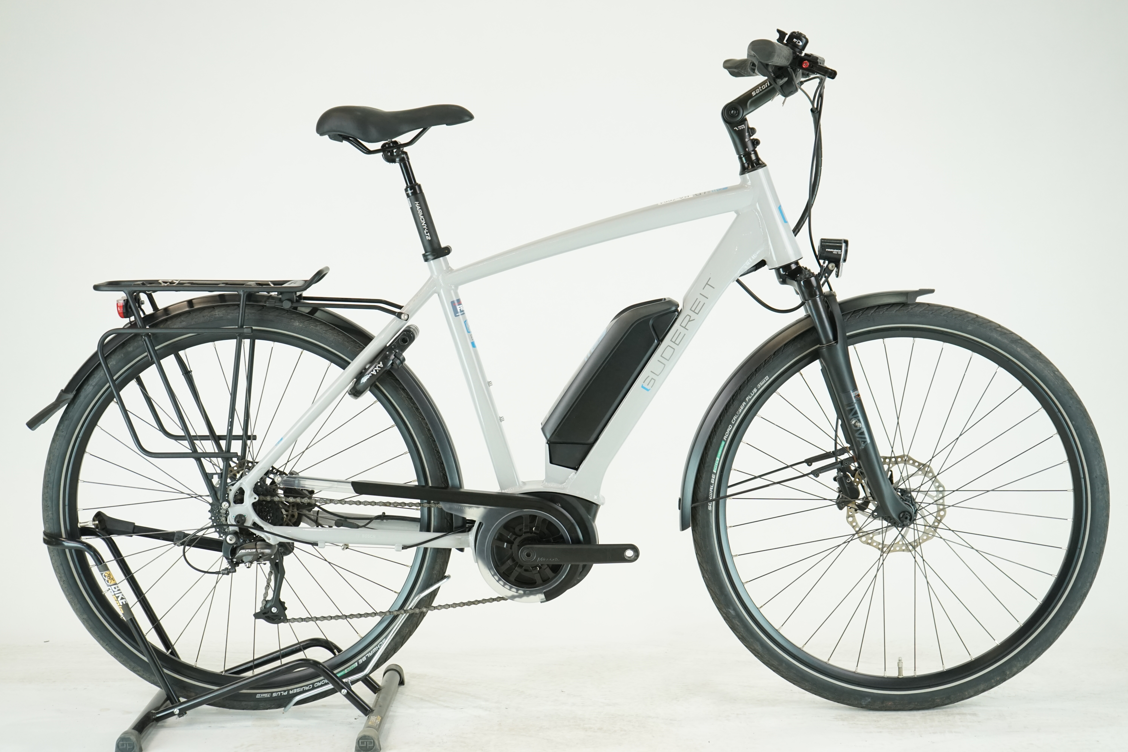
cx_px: 564
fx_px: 1723
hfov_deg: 36.2
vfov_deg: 24.6
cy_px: 376
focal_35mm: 55
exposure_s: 1/200
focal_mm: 55
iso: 1600
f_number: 5.6
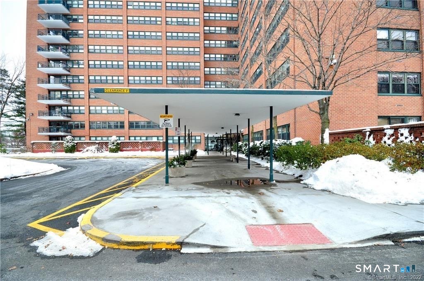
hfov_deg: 100.5
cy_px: 140
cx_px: 212
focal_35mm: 15
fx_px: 176
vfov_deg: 77.1
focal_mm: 10
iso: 400
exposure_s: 1/160
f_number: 8
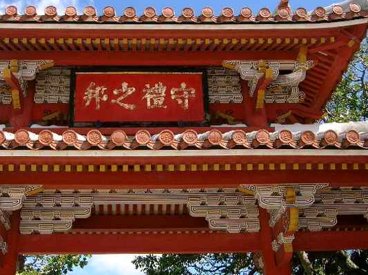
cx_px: 147
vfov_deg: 32.1
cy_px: 128
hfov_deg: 41.9
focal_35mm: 45
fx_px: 478
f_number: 5
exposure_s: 1/400
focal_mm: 7.6
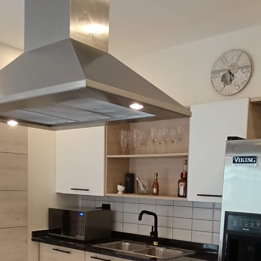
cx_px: 118
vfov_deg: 35.9
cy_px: 221
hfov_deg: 37.5
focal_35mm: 45
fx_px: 384
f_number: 2.2
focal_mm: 1.65
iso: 400
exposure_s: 1/50
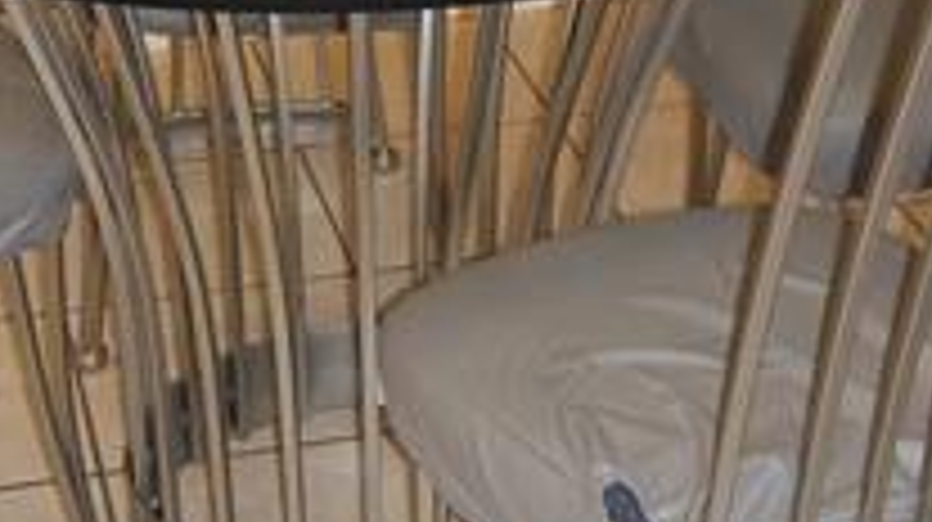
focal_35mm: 101
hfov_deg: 21.2
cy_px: 135
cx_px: 459
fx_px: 2494
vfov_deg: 11.9
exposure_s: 1/30
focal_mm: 4.3
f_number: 2.8
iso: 200
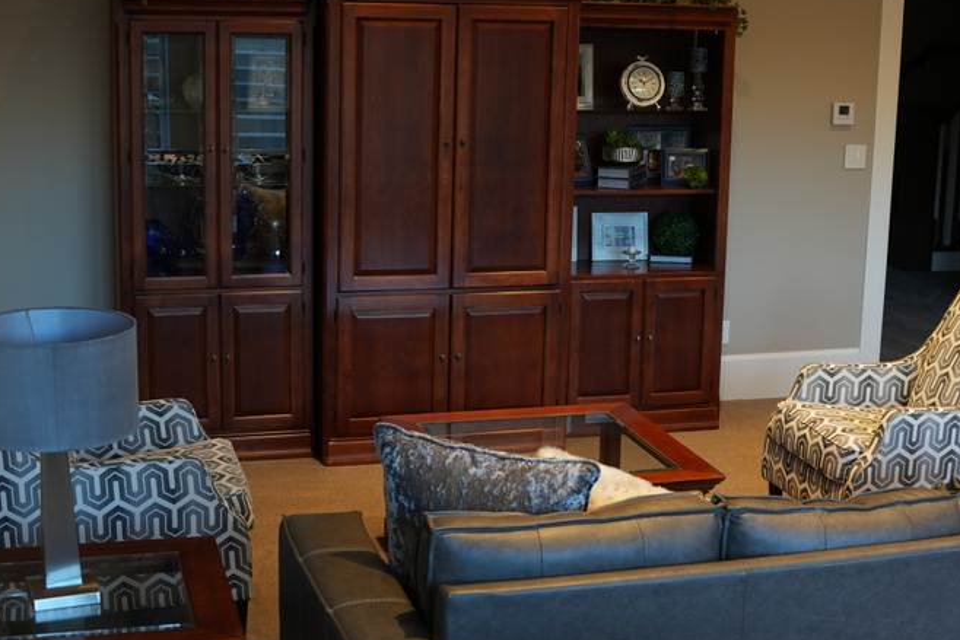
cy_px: 314
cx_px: 544
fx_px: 1494
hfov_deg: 35.6
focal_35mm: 56
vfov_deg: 24.2
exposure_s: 1/40
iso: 160
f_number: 2.8
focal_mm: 24
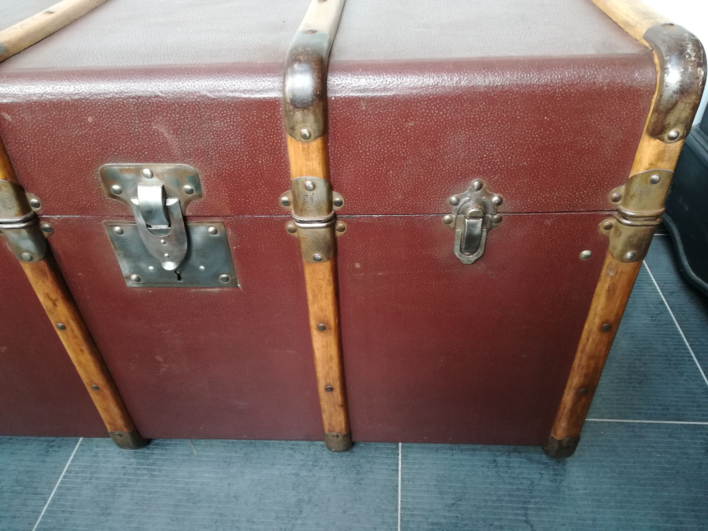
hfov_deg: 67.3
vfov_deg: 53.1
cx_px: 354
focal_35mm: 26
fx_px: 532
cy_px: 266
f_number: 2.2
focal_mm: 3.83
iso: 200
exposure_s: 1/33.3
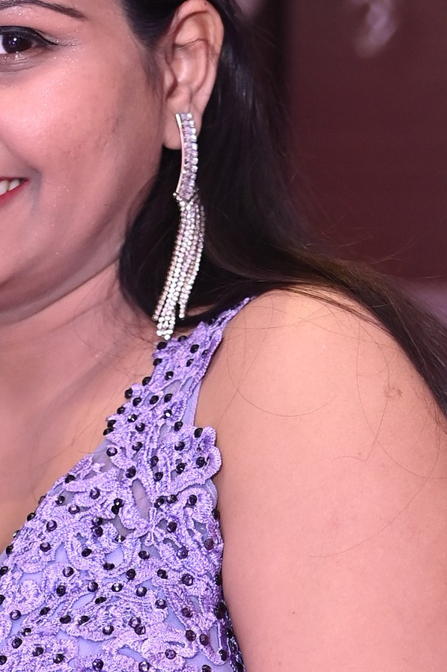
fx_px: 2799
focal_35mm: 150
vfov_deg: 13.5
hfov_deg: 9.0
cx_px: -173
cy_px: 715
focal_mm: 35
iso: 400
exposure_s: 1/160
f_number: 2.8
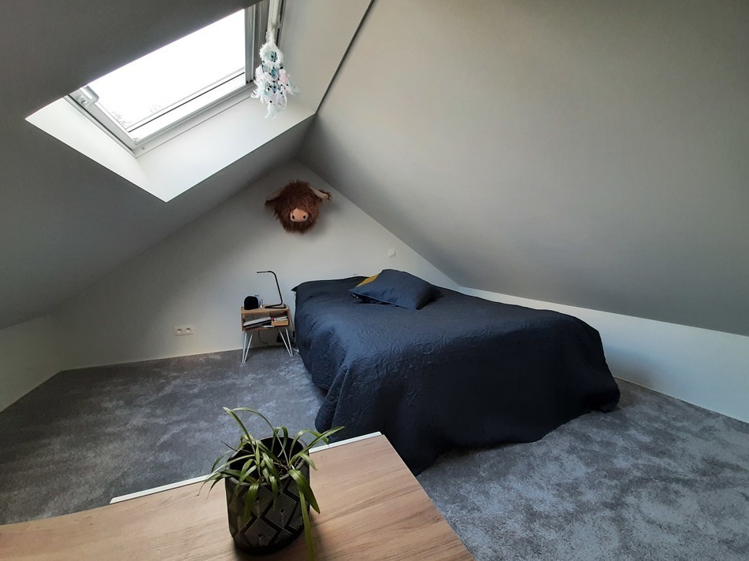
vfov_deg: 85.6
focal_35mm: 14
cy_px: 286
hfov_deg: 102.1
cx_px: 369
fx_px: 303
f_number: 2.2
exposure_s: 1/50
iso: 100
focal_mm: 1.42
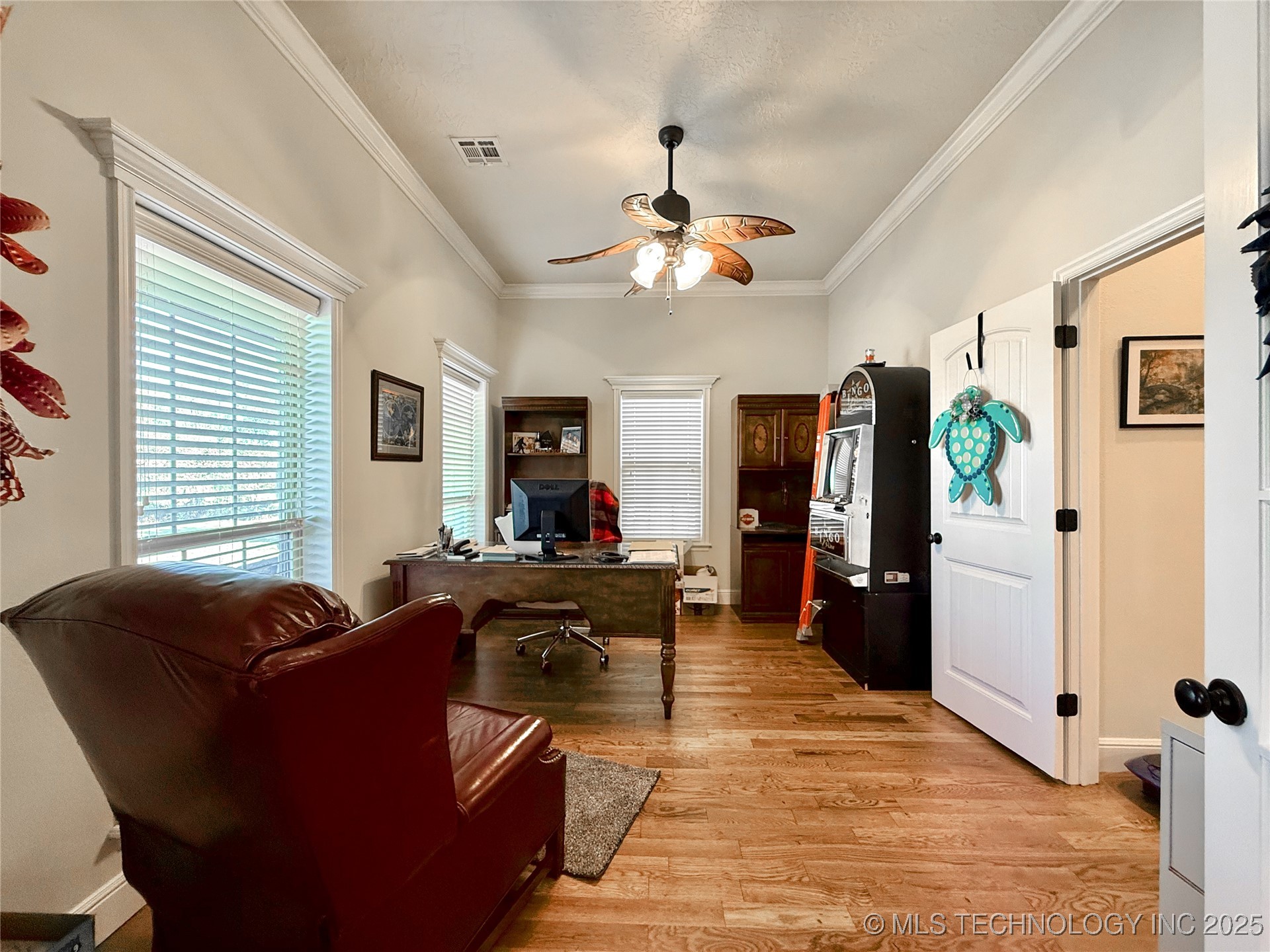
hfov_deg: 102.1
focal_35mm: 14
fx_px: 514
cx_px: 635
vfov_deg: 85.7
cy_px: 476
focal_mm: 2.22
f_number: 2.2
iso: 320
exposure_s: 1/60
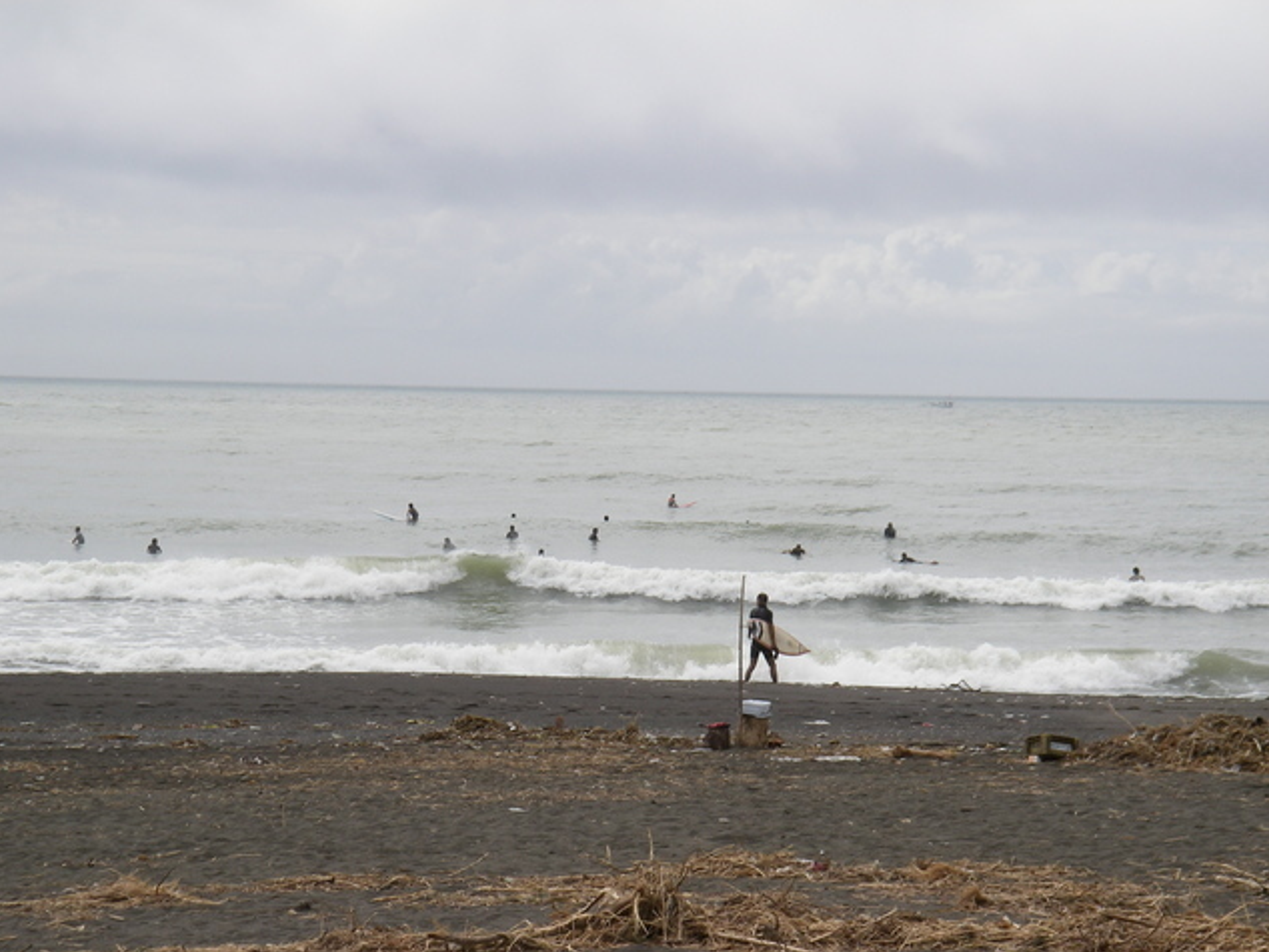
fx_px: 4217
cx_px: 632
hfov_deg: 17.1
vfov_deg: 12.9
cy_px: 474
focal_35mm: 115
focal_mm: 18.9
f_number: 8
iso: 64
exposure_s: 1/200
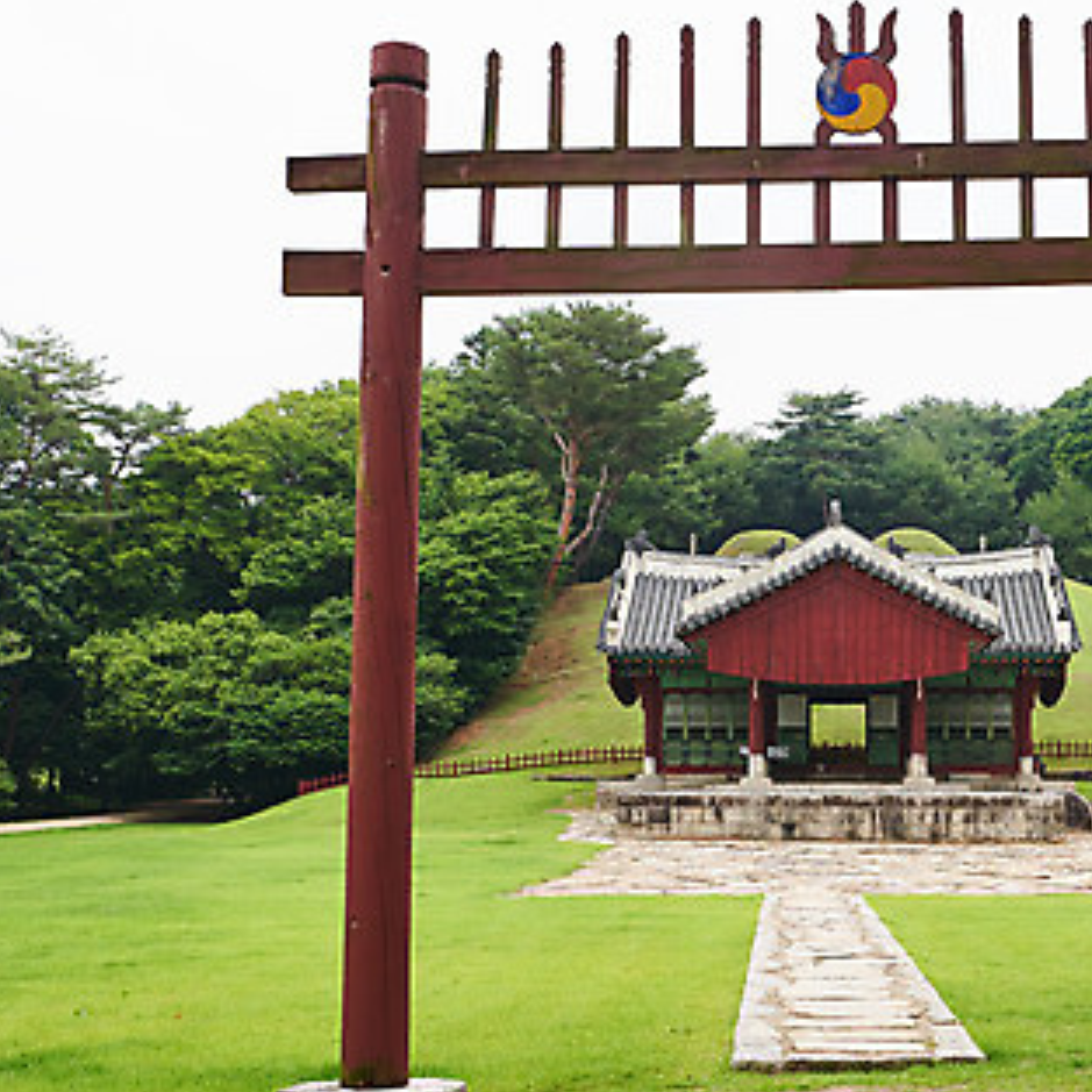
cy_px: 516
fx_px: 2034
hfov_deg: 29.4
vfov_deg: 30.0
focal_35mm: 57
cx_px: 863
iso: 400
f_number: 5.6
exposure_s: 1/1250
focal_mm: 35
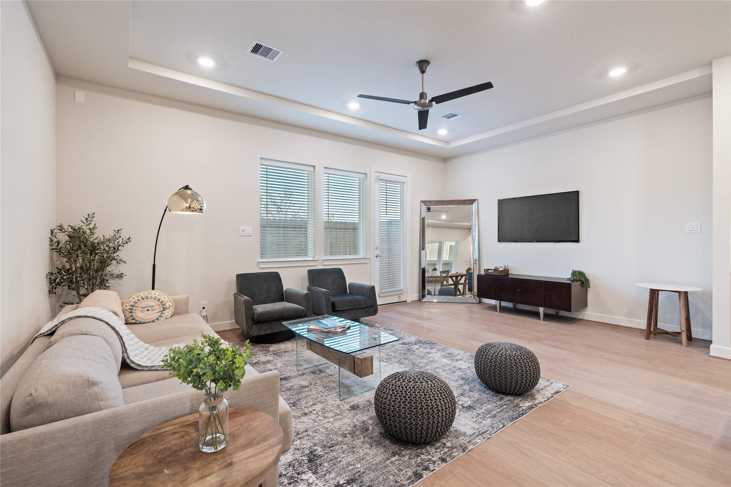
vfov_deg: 73.7
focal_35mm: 16
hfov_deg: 96.7
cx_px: 366
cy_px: 244
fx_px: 325
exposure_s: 1/2
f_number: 9
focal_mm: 16
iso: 200
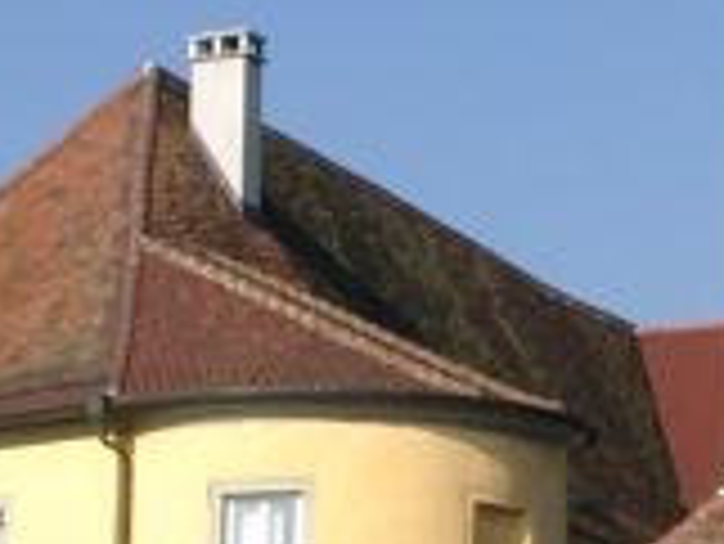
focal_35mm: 184
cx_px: 567
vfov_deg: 8.1
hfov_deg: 10.7
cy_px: 193
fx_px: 3851
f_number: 4
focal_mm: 7.69
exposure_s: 1/842
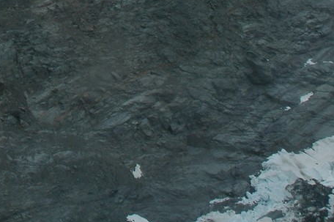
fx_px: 825
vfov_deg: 14.3
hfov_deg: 21.5
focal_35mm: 89
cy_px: -119
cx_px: -52
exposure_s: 1/500
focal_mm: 18
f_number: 11
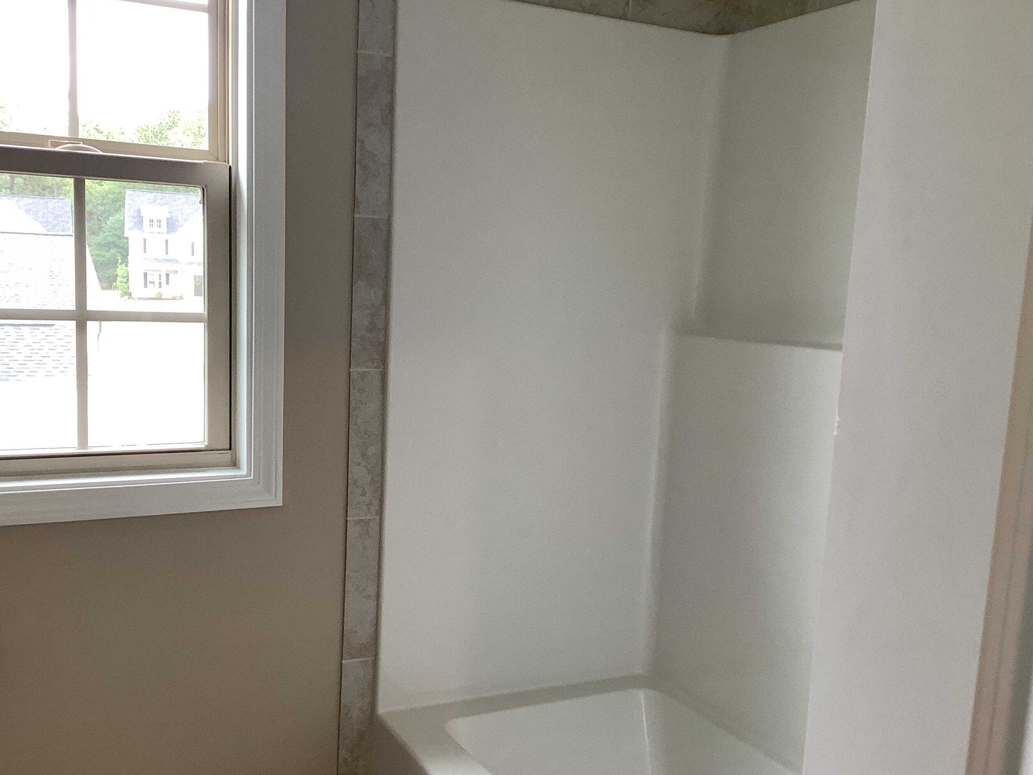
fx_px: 1045
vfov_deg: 40.7
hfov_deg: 52.5
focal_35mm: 35
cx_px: 460
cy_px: 426
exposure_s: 1/50
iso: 50
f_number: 2.4
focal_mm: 3.3
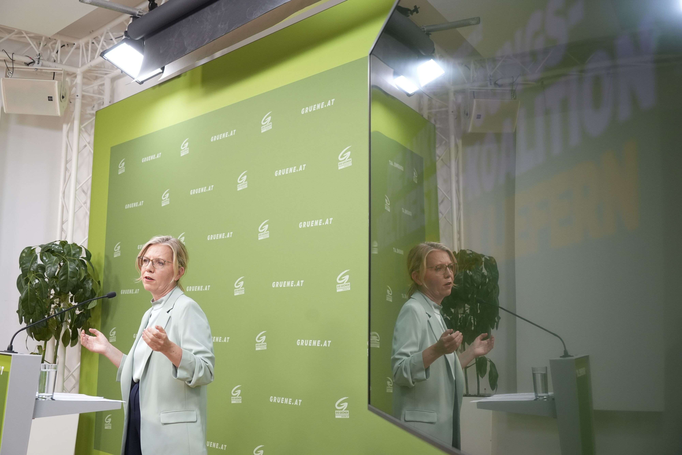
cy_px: 228
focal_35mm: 44
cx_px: 341
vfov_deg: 30.5
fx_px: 834
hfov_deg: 44.5
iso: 2000
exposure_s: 1/400
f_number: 5
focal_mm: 44
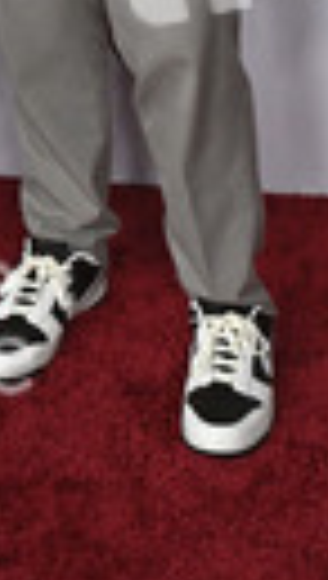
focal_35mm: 123
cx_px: -67
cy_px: -306
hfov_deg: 9.8
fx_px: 1893
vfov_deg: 15.9
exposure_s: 1/320
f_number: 5.6
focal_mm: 38
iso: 2500
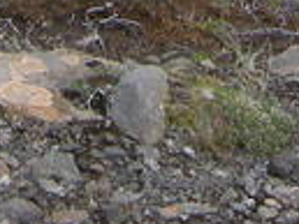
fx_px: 2403
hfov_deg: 7.1
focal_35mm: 278
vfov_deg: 4.9
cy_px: -596
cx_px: -28
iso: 100
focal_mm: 7.5
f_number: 4.8
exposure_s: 1/170
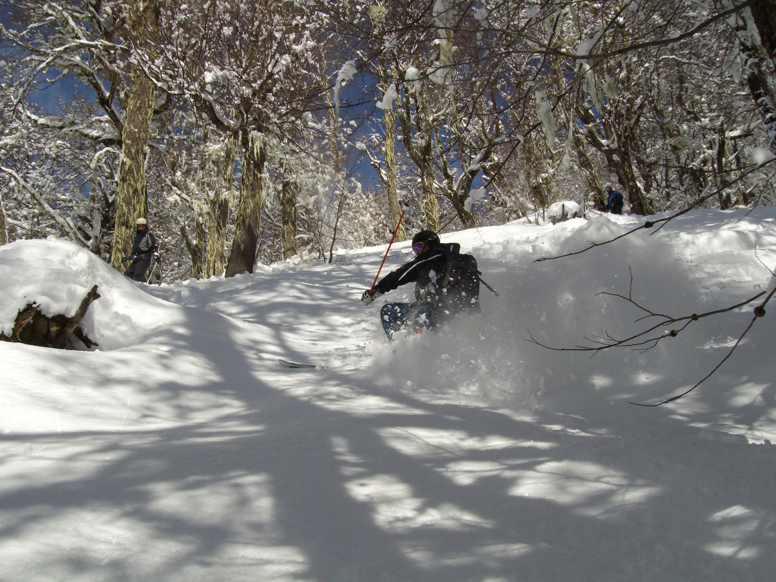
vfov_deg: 39.7
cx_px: 388
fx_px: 807
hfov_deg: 51.4
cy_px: 291
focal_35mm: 36
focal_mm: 6
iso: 80
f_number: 4.8
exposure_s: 1/1000
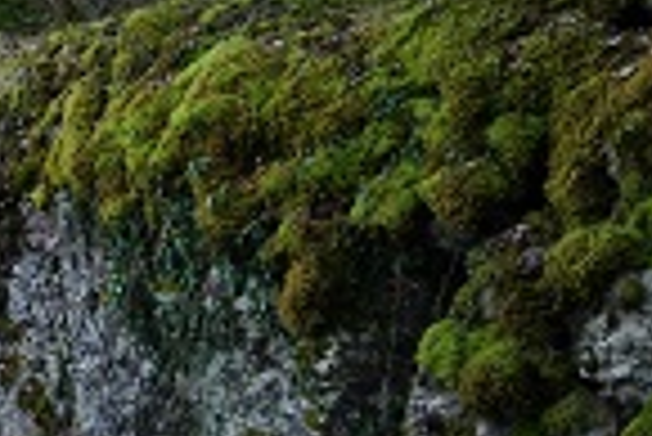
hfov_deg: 25.0
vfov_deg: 17.6
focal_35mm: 77
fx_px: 1396
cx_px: -9
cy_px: 333
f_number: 3.5
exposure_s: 1/1000
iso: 1000
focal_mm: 28
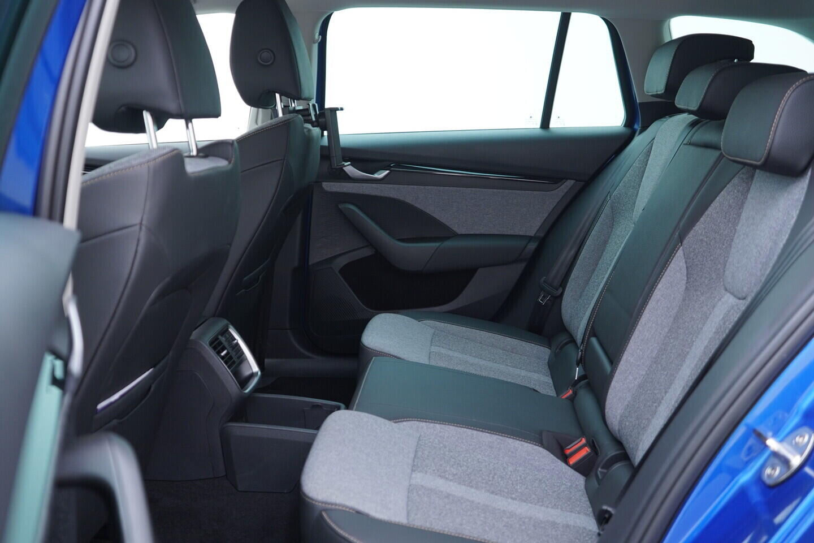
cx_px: 407
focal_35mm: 36
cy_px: 272
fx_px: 814
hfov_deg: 53.1
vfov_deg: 36.9
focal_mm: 24
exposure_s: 1/40
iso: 250
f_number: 2.8
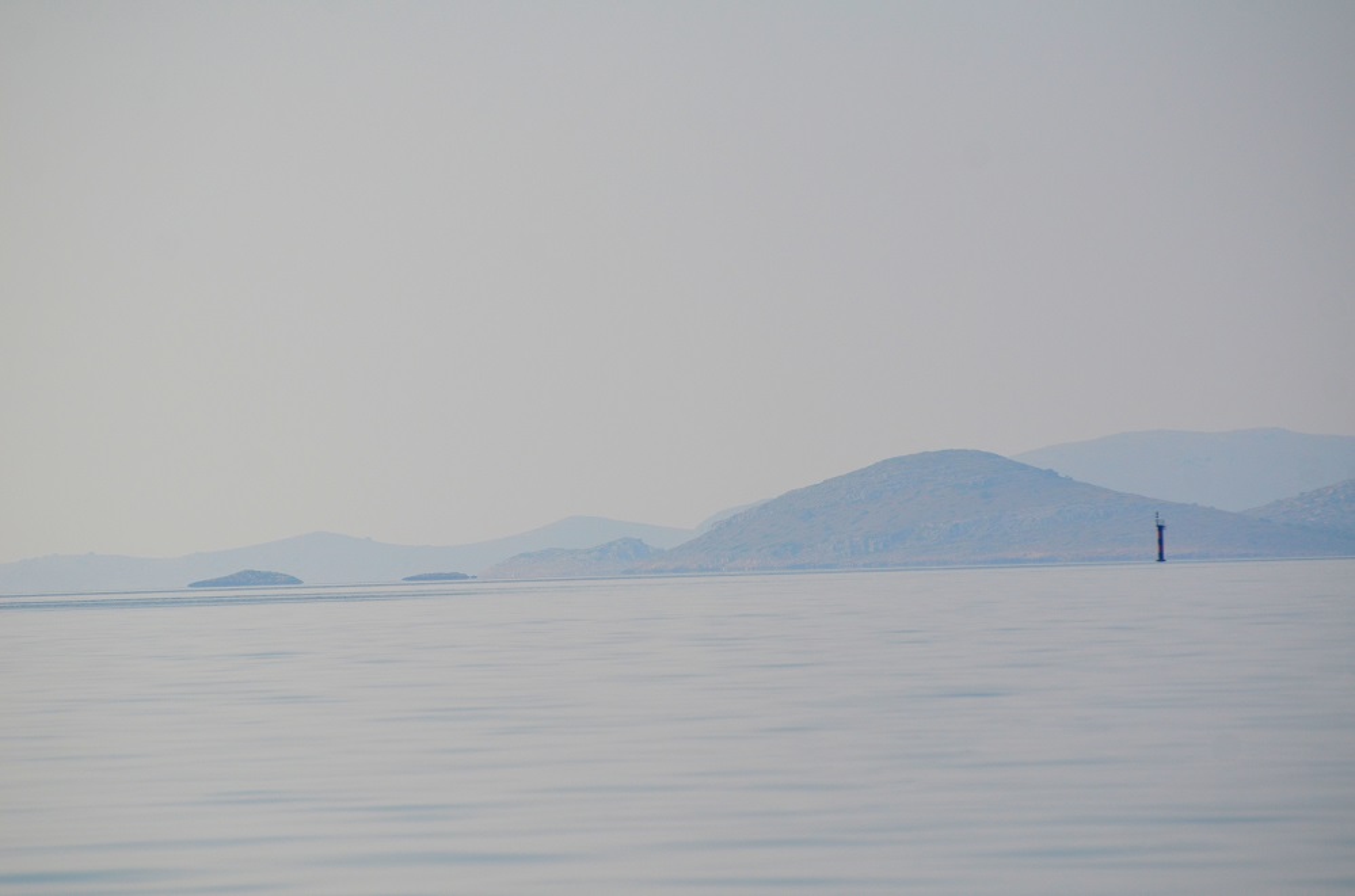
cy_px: 448
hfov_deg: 6.6
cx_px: 678
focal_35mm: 315
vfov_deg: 4.3
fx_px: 11828
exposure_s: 1/3200
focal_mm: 210
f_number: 5.6
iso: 400
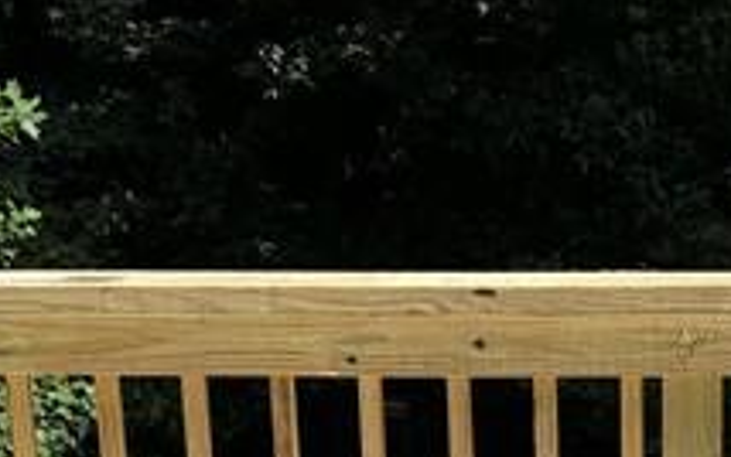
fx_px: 2631
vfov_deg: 9.2
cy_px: 972
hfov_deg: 15.6
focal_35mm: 132
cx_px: 670
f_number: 1.6
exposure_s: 1/4854
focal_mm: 5.96
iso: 50
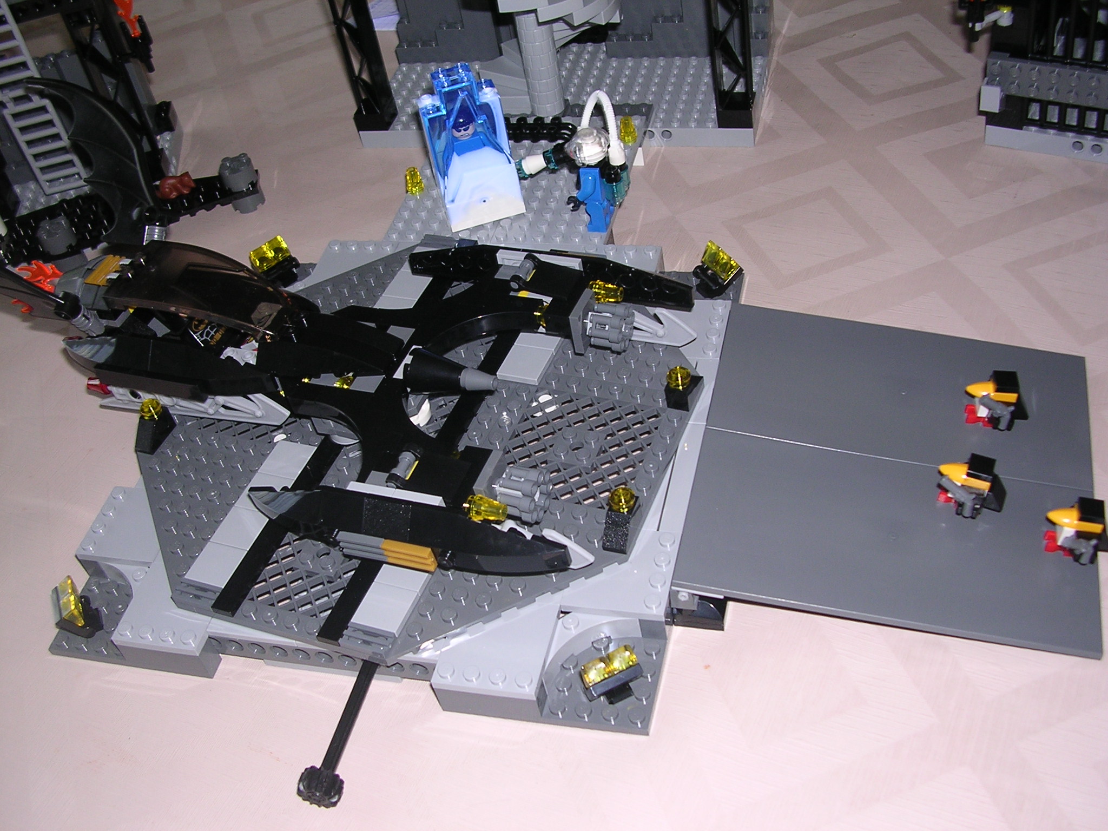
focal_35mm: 38
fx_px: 1216
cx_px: 554
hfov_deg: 49.0
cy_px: 416
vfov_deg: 37.7
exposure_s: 1/60.1
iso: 100
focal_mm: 5.8
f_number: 2.8
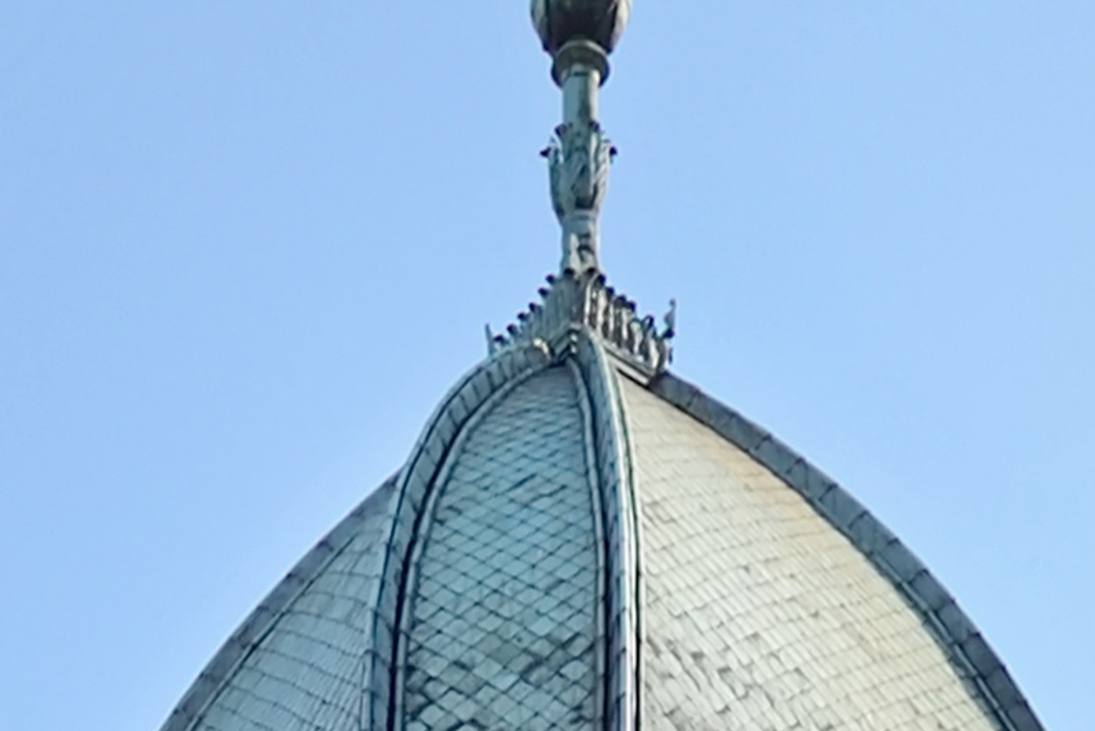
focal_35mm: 121
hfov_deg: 16.9
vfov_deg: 9.7
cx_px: 421
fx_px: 3681
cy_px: 1893
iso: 100
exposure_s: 1/250
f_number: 6.3
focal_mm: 16
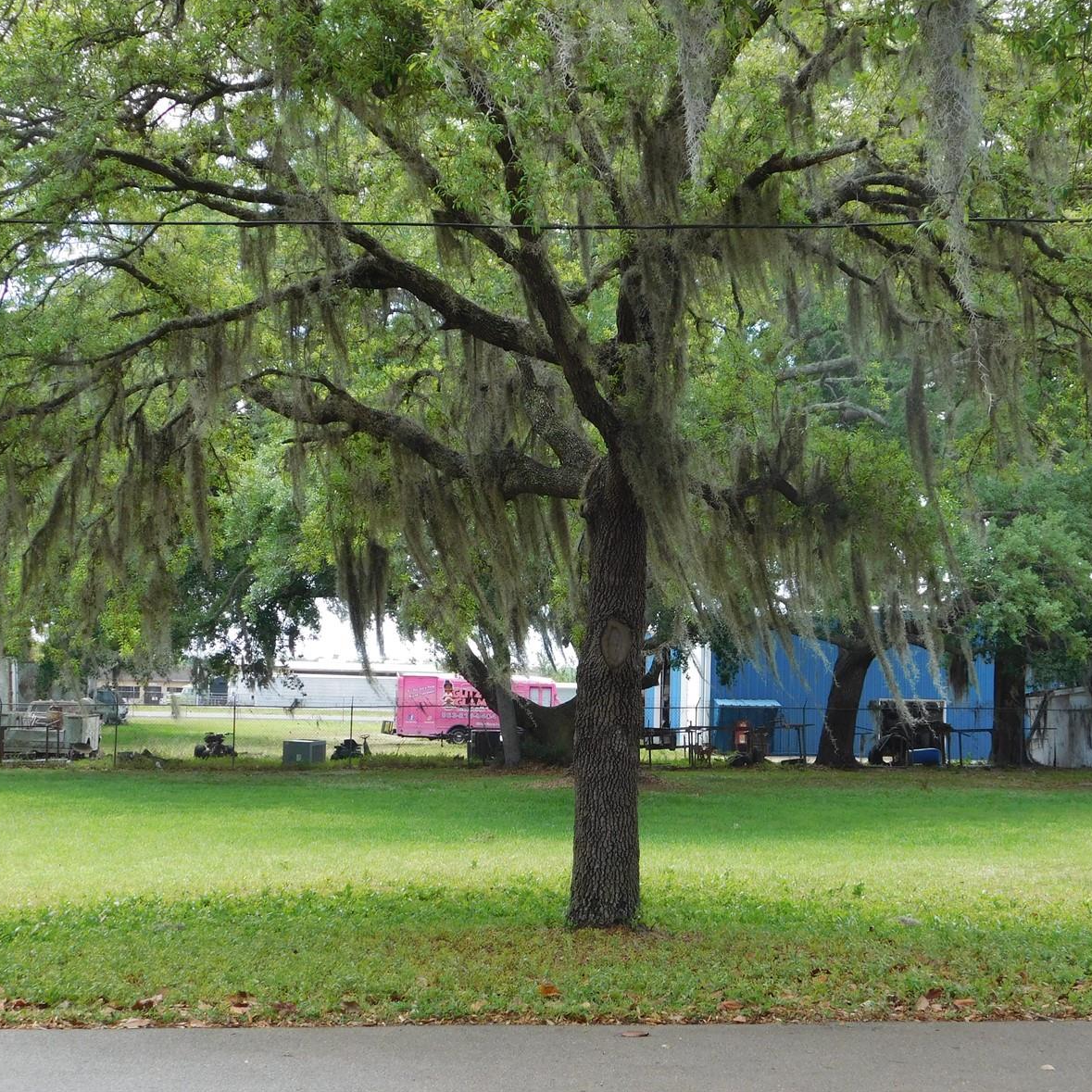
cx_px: 622
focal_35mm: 54
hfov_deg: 31.6
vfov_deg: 31.6
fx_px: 1927
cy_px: 538
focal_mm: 8
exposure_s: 1/250
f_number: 3.7
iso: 125
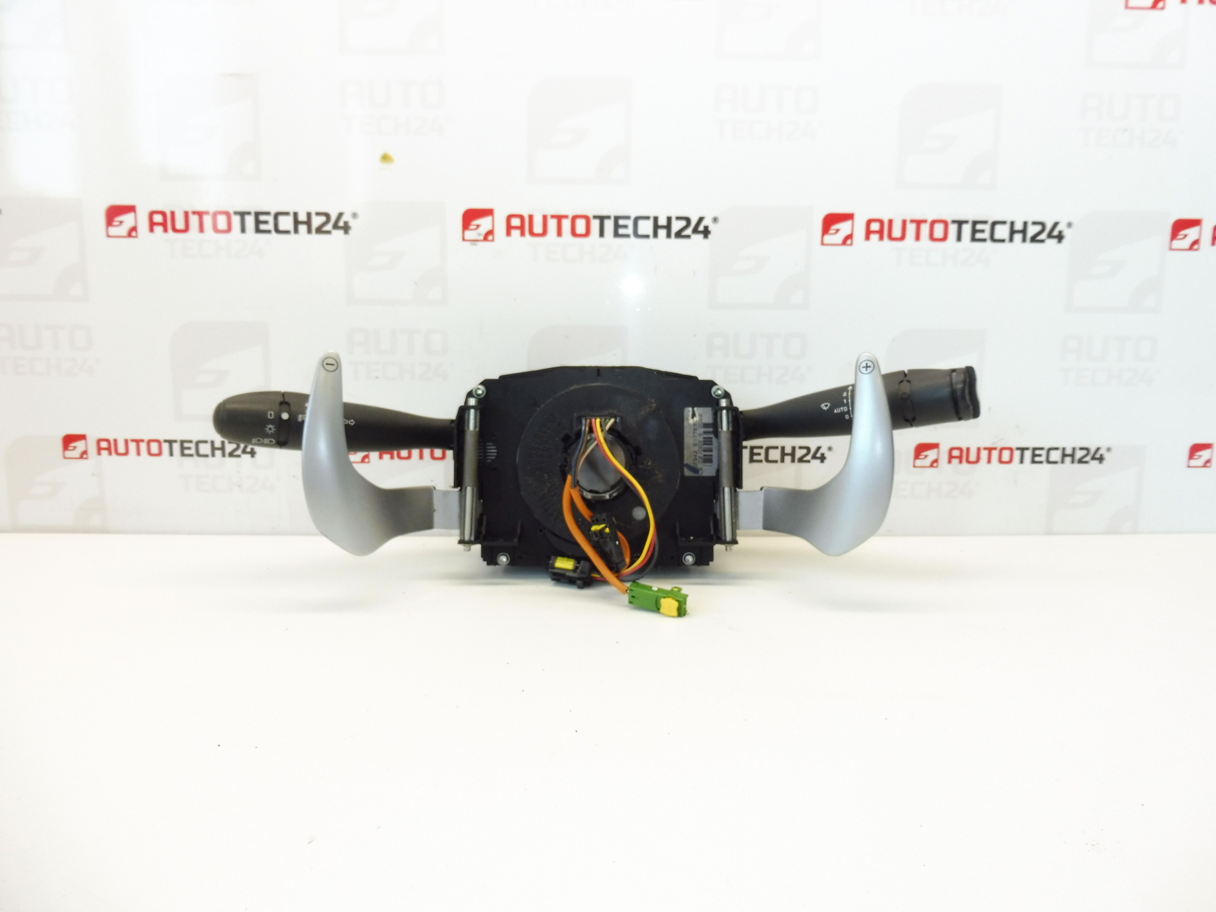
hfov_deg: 69.4
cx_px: 608
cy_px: 456
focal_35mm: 25
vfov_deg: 54.9
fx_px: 878
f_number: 3.5
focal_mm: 4.4
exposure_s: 1/80
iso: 200
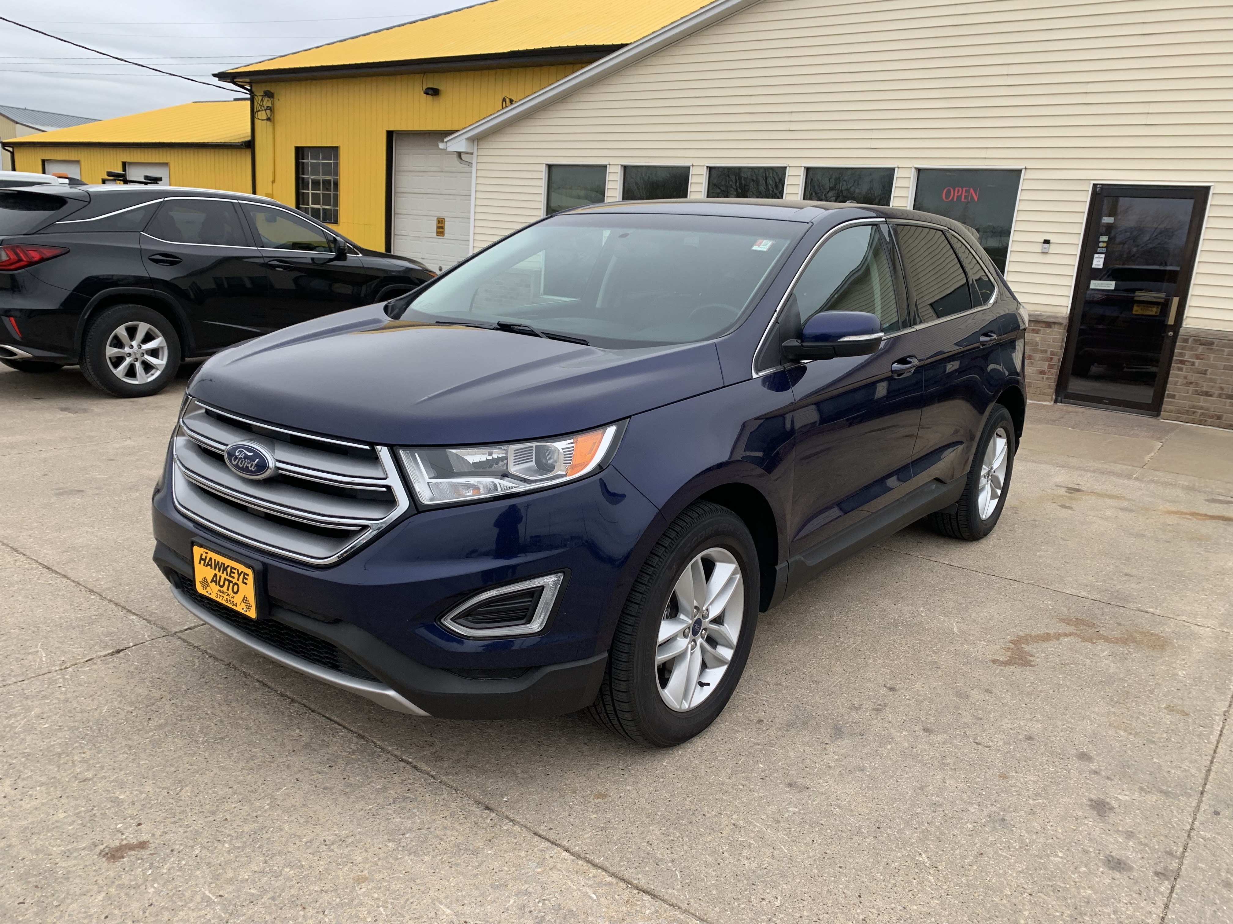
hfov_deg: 67.3
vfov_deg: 53.1
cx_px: 616
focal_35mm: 26
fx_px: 926
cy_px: 462
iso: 25
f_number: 1.8
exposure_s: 1/429
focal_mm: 4.25
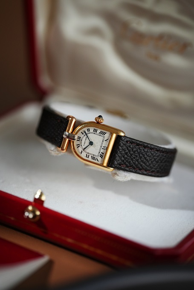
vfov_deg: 19.5
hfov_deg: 13.0
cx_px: 97
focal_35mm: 105
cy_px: 145
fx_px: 848
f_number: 2.8
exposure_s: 1/250
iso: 1250
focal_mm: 105
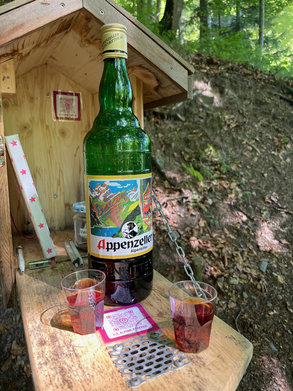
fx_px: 293
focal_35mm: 26
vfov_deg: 67.3
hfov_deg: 53.1
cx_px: 146
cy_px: 196
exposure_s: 1/111
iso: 125
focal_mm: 4.2
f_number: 1.6
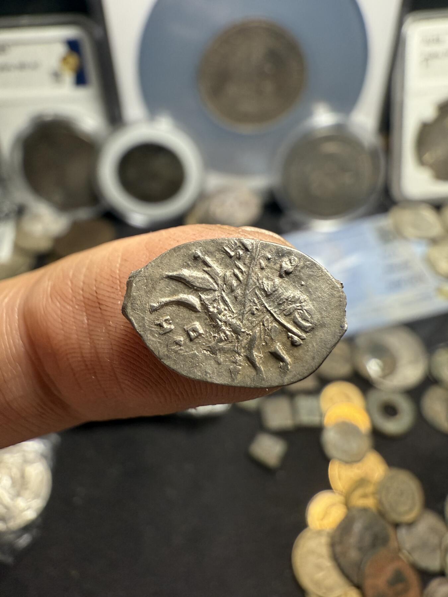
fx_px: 414
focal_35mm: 24
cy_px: 298
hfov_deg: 56.8
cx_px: 224
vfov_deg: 71.6
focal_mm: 2.22
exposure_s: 1/99
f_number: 2.2
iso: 200
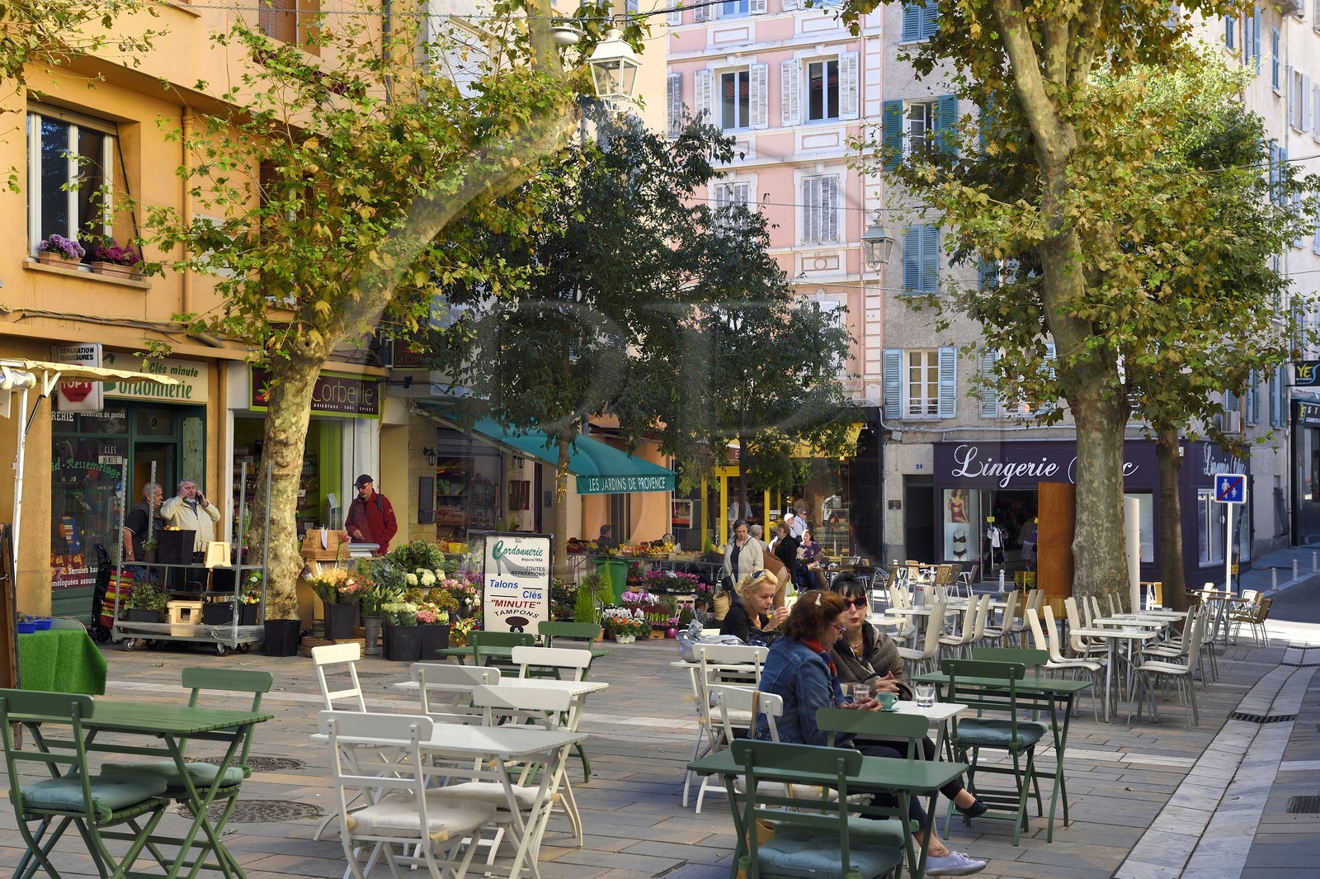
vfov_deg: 26.0
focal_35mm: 52
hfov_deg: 38.2
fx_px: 1906
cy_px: 440
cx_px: 660
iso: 200
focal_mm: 52
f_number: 7.1
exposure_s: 1/160
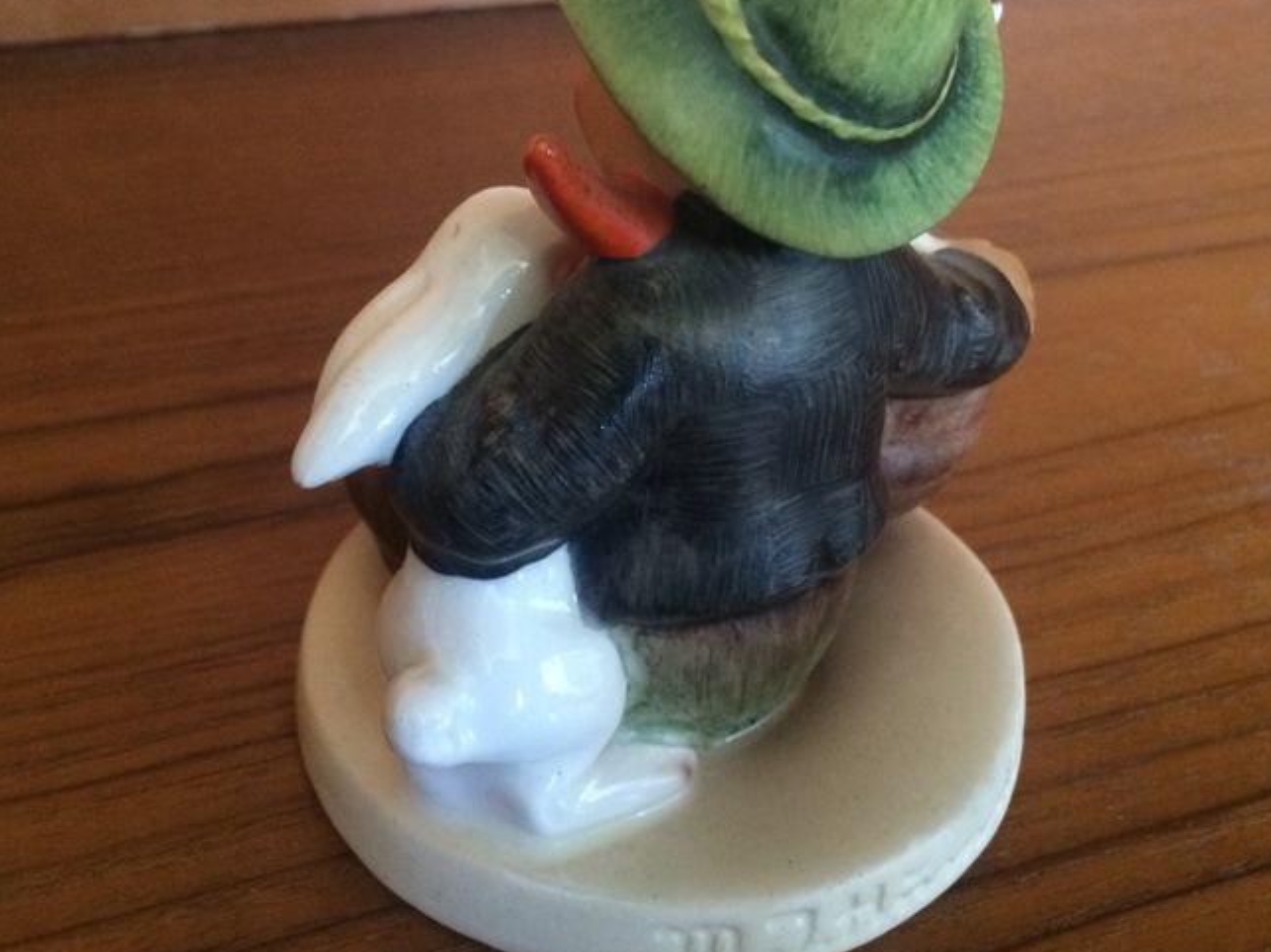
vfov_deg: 34.2
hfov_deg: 44.8
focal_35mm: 42
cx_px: 635
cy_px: 368
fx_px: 1542
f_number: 2.2
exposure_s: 1/15
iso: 320
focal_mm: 4.12
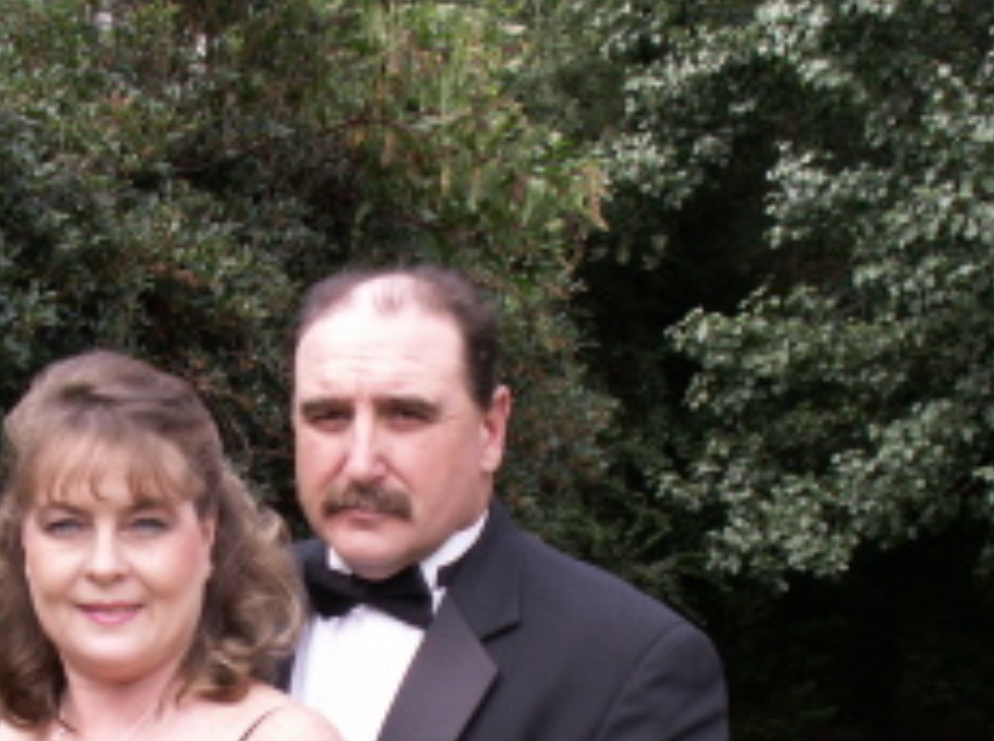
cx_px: 278
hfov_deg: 28.3
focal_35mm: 68
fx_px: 1949
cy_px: 593
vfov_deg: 21.3
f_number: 3.5
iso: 50
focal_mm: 5.86
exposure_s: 1/80
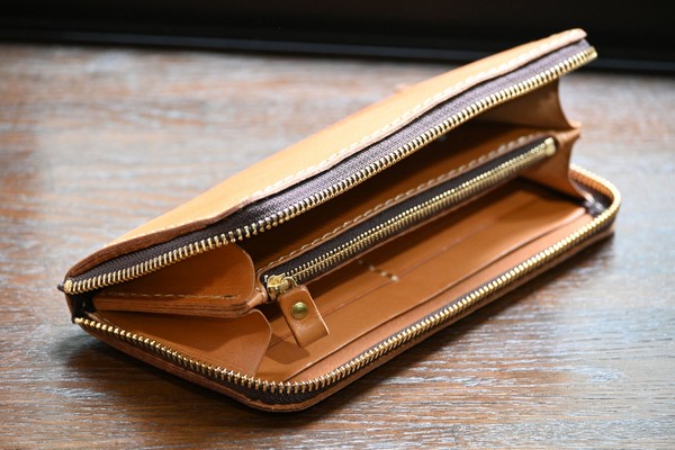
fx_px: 4078
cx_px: 338
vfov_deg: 6.3
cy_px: 225
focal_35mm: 218
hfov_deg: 9.5
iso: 1600
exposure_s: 1/40
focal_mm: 145
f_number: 5.3
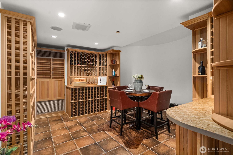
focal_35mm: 16
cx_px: 116
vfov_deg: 73.7
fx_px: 104
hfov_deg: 96.7
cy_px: 78
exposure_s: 1/2
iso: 1000
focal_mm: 16
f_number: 7.1
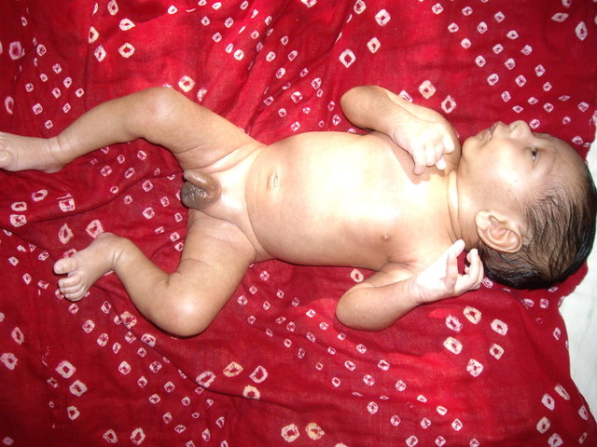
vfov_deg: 37.7
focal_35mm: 38
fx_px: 655
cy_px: 224
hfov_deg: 49.0
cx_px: 298
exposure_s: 1/200
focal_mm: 6.2
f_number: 2.7
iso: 100
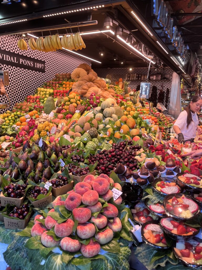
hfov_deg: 53.1
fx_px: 202
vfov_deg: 67.3
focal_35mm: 26
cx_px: 101
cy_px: 135
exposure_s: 1/126
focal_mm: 5.1
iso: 32
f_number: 1.6
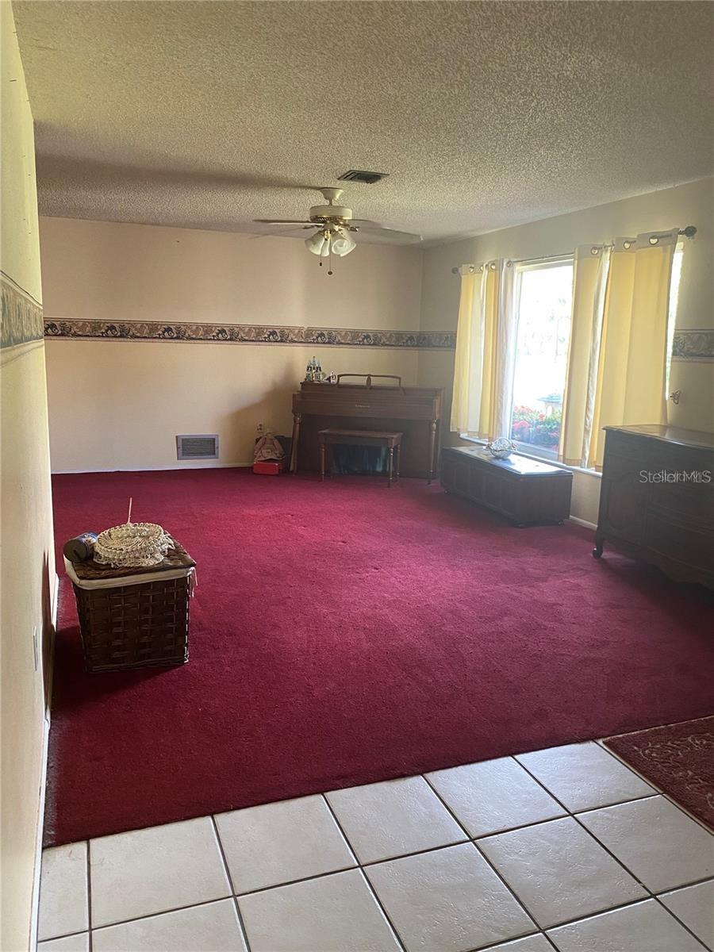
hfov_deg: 53.1
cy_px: 476
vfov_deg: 67.3
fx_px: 715
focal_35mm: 26
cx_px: 357
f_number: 1.8
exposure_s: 1/60
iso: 320
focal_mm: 4.25
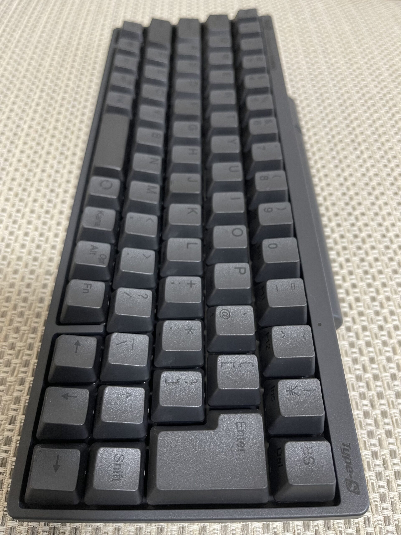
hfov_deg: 53.1
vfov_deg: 67.3
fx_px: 402
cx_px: 200
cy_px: 268
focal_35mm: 26
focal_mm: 5.1
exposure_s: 1/60
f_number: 1.6
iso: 160
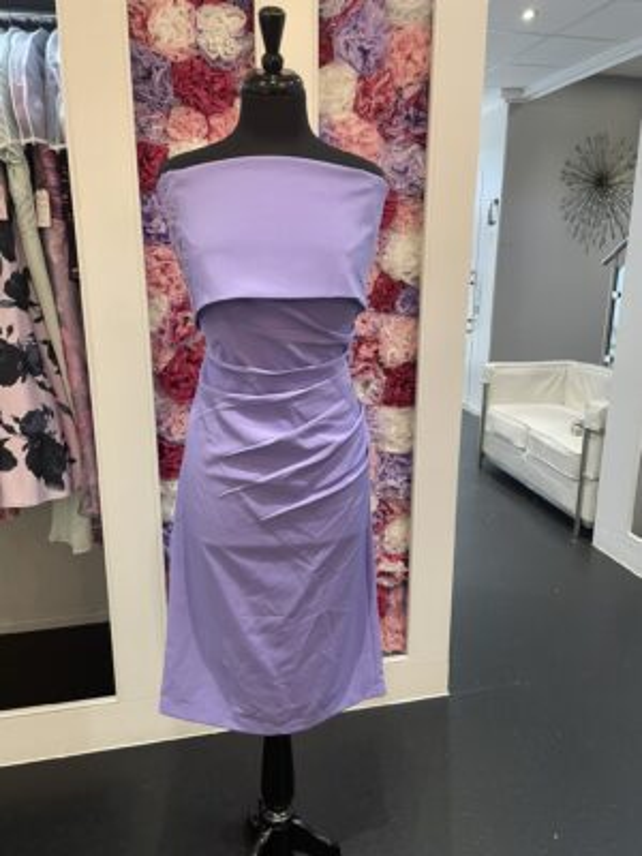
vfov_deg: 67.3
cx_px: 321
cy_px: 428
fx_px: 643
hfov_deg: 53.1
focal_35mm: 26
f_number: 1.6
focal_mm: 4.2
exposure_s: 1/50
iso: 125
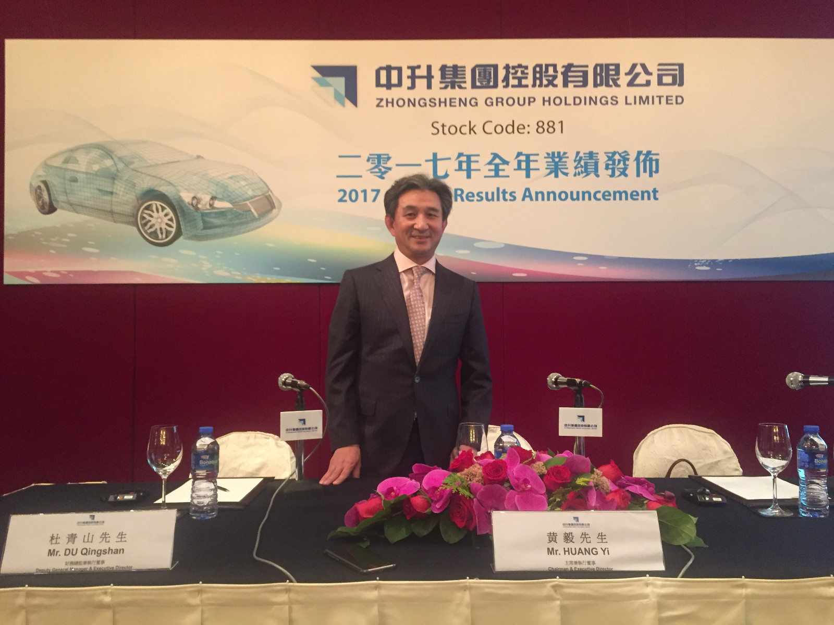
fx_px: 699
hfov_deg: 61.7
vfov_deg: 48.2
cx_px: 417
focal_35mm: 29
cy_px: 312
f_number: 2.2
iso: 250
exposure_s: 1/25
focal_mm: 4.15
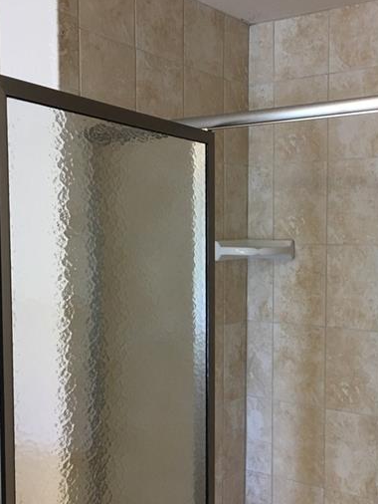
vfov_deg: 42.9
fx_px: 640
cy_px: 281
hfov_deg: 32.7
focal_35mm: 44
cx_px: 248
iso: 50
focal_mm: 4.15
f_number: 2.2
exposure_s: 1/15
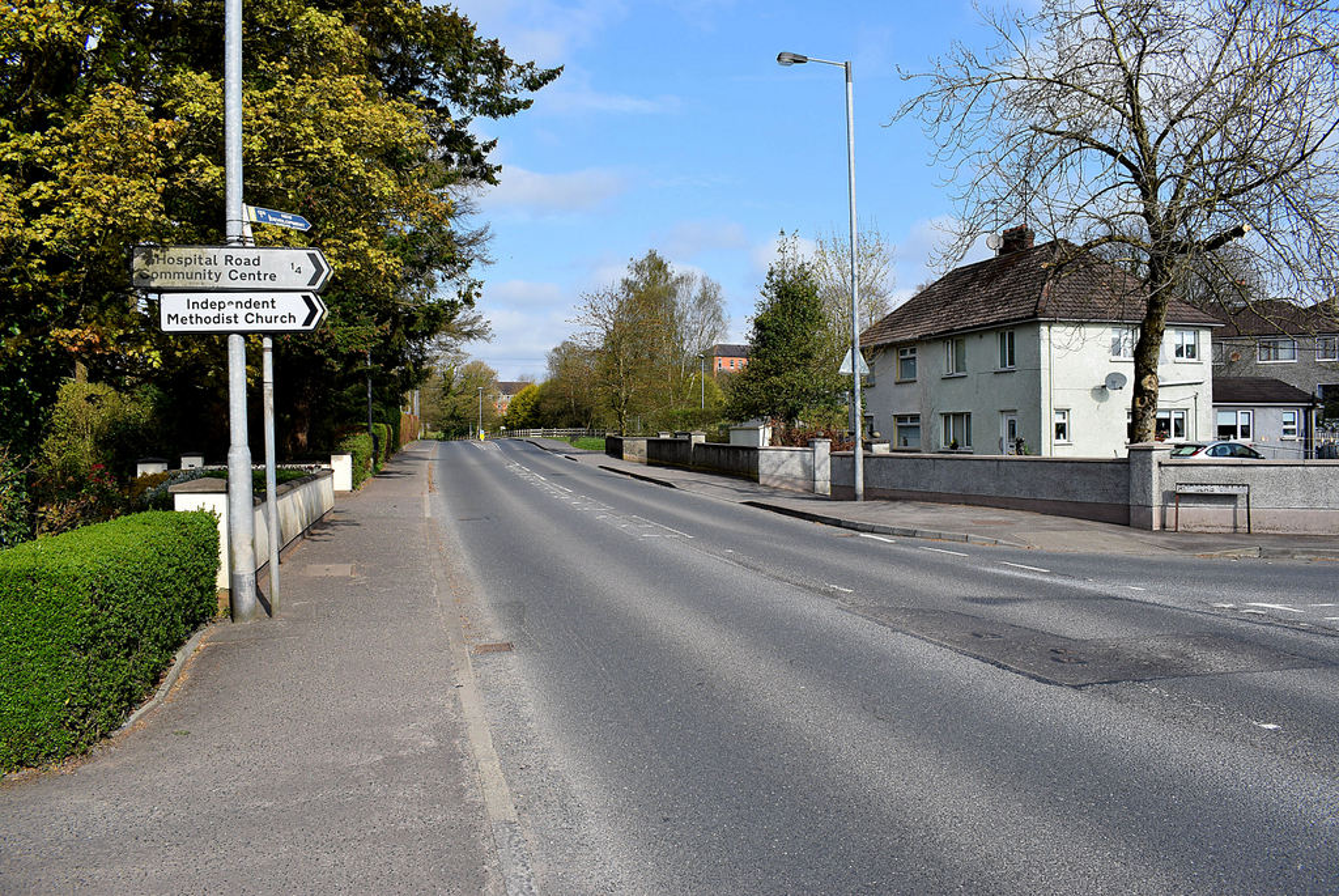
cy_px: 448
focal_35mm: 27
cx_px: 670
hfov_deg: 67.3
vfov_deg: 48.0
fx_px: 1005
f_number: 9
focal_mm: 18
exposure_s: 1/320
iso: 200
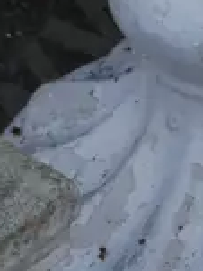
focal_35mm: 393
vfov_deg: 4.9
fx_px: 3077
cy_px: -470
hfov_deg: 3.7
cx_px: 466
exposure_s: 1/125
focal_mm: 29
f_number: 7.1
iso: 200
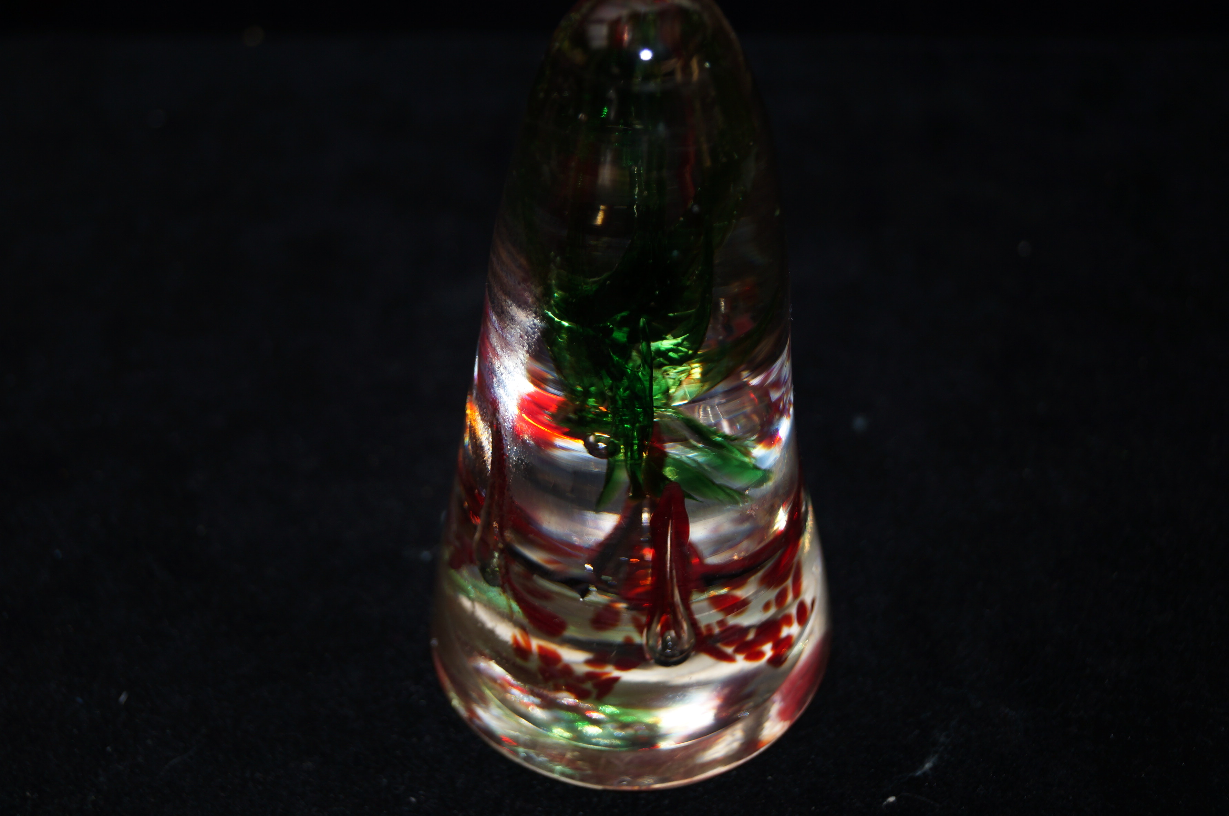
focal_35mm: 60
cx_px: 614
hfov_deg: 33.4
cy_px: 408
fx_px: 2045
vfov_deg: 22.6
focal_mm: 40
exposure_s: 1/60
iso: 200
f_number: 5.6
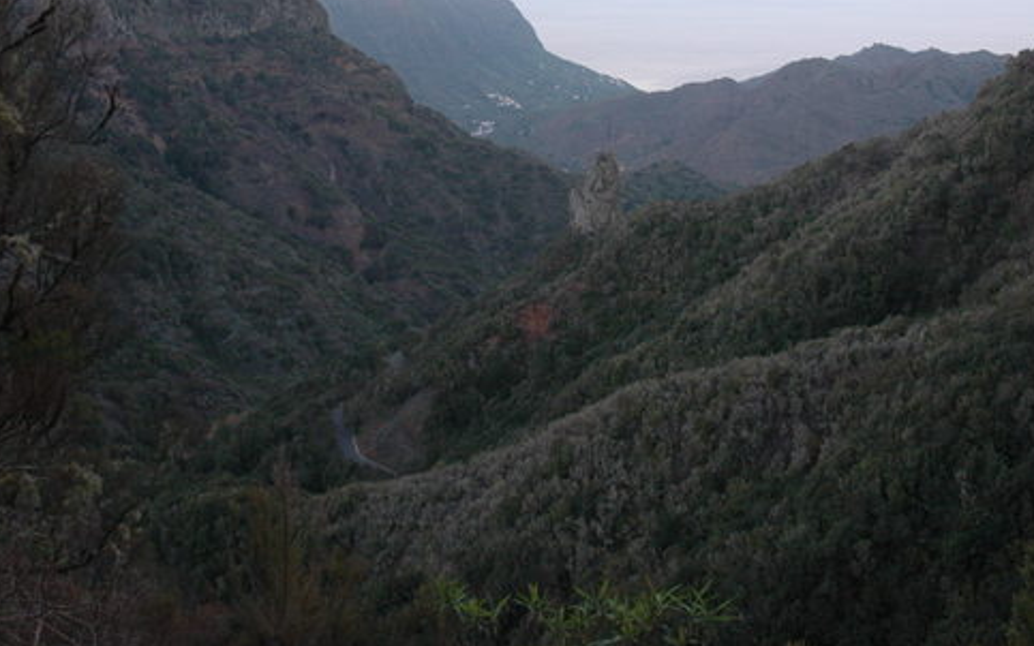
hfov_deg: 48.2
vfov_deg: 31.0
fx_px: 1156
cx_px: 497
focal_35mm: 41
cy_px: 221
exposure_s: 1/100
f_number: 5
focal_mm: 18
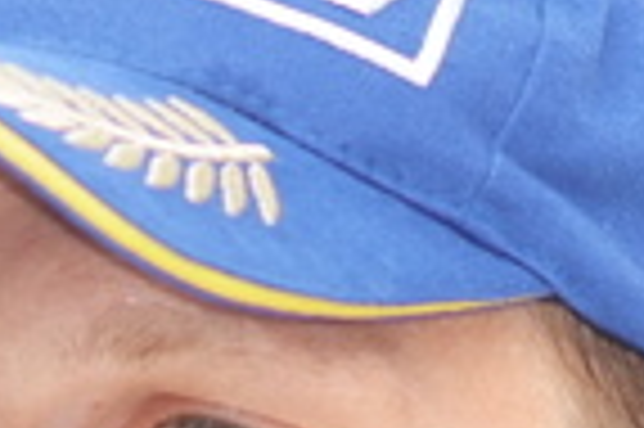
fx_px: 24283
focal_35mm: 1359
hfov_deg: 1.5
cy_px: 779
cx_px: 59
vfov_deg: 1.0
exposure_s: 1/250
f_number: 2.8
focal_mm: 180
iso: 400
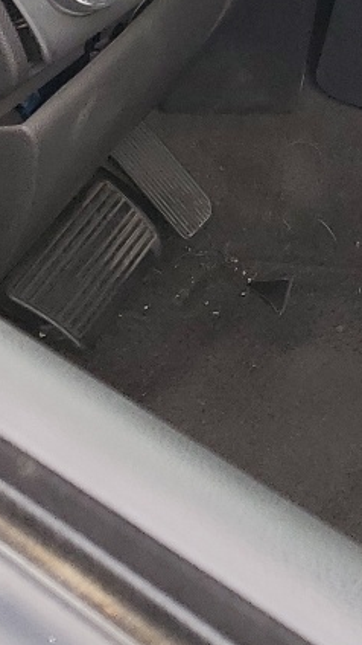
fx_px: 1829
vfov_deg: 18.3
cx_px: 945
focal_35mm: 107
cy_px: -253
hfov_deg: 9.6
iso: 50
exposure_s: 1/122
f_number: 1.5
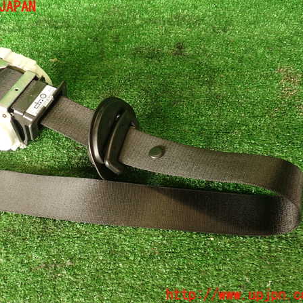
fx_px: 376
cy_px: 151
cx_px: 116
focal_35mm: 38
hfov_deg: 43.6
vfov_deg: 43.9
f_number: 2.4
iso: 200
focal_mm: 5.79
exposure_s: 1/50
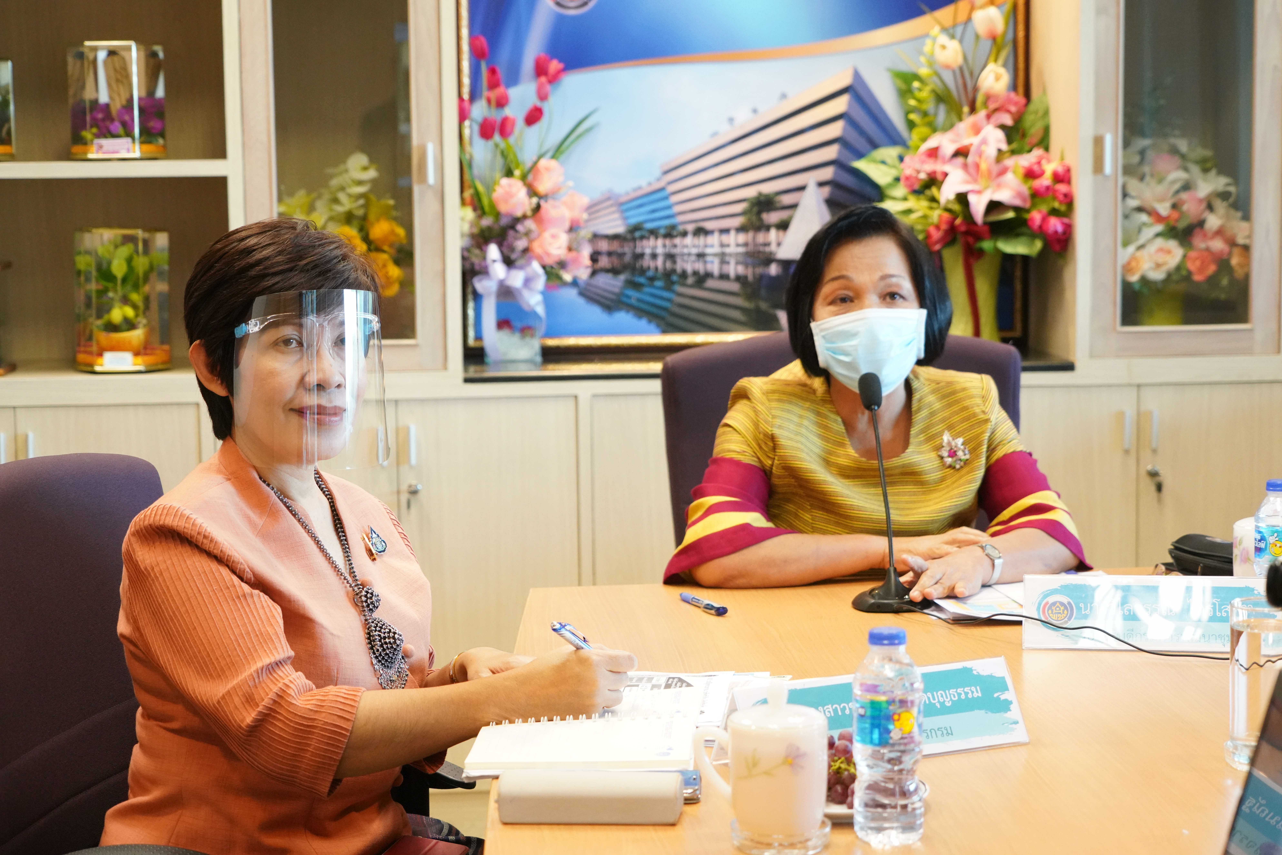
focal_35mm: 67
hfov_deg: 30.1
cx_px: 641
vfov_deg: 20.3
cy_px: 428
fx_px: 2386
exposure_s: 1/100
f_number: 5.6
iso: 5000
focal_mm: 67
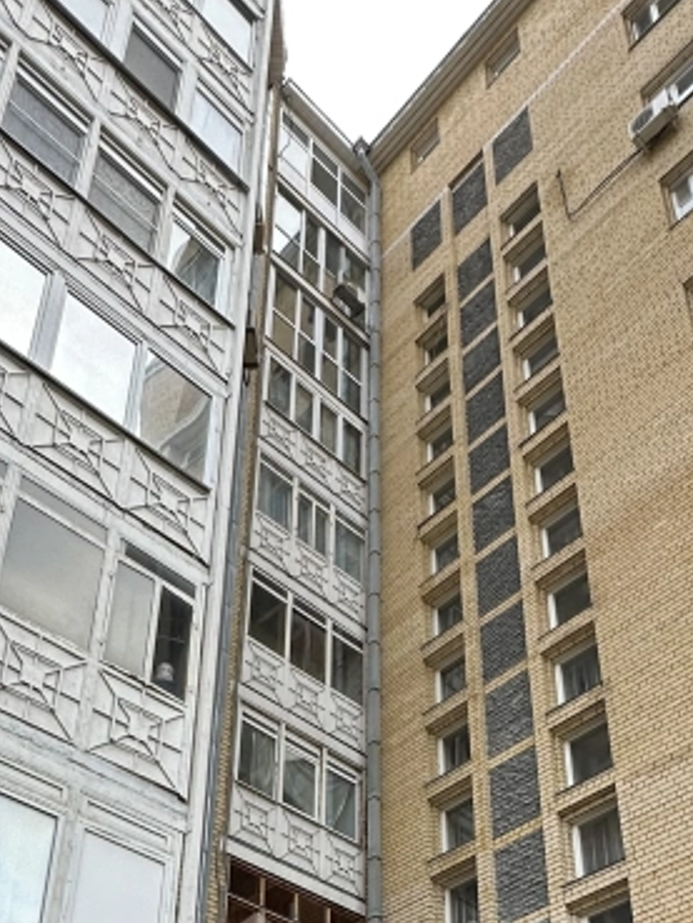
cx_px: 405
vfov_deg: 39.7
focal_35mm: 41
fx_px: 1094
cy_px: 943
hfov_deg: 35.1
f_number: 2.2
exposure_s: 1/99
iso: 50
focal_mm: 2.22
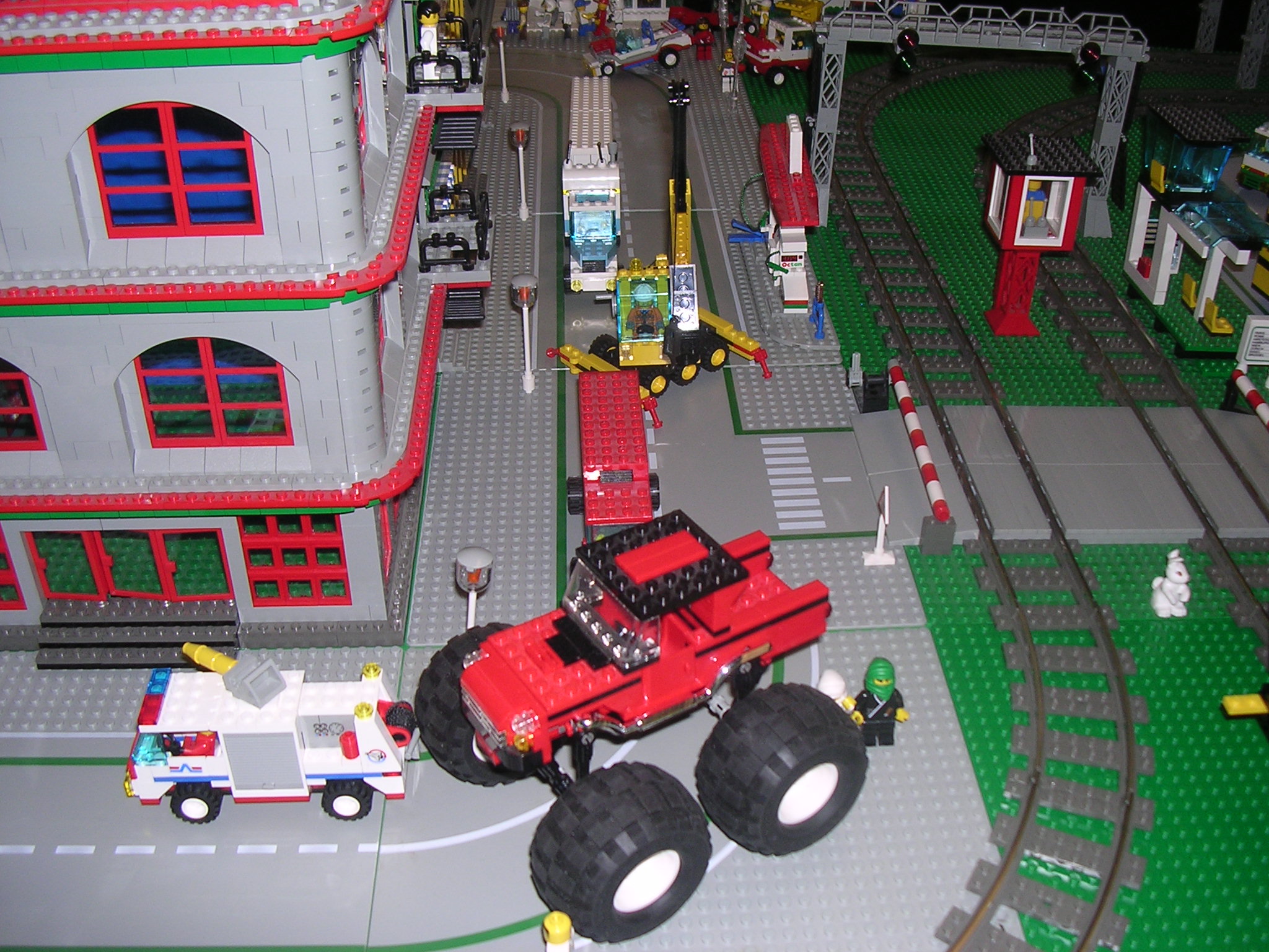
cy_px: 476
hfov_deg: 49.0
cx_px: 634
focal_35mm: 38
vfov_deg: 37.7
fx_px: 1393
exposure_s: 1/60.1
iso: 100
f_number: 2.8
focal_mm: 5.8
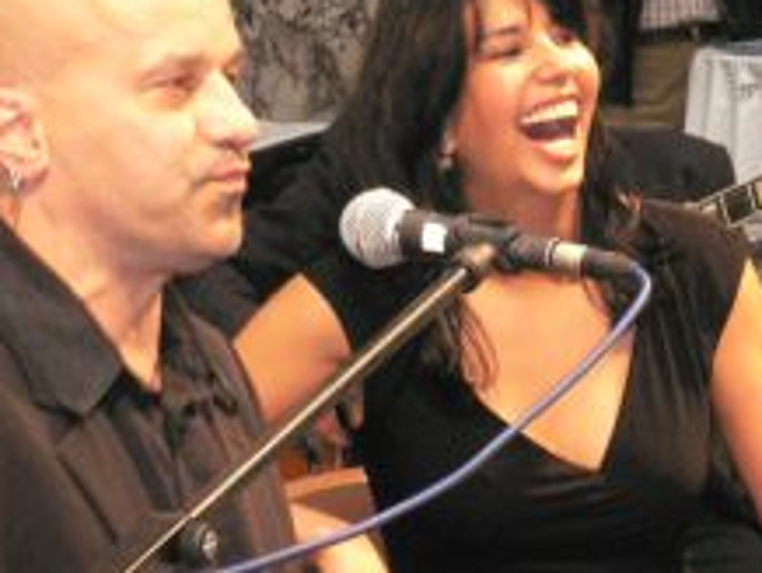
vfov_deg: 9.1
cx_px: 391
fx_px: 3592
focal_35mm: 163
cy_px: 147
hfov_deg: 12.1
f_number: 4.7
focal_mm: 14.8
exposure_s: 1/60
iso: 400
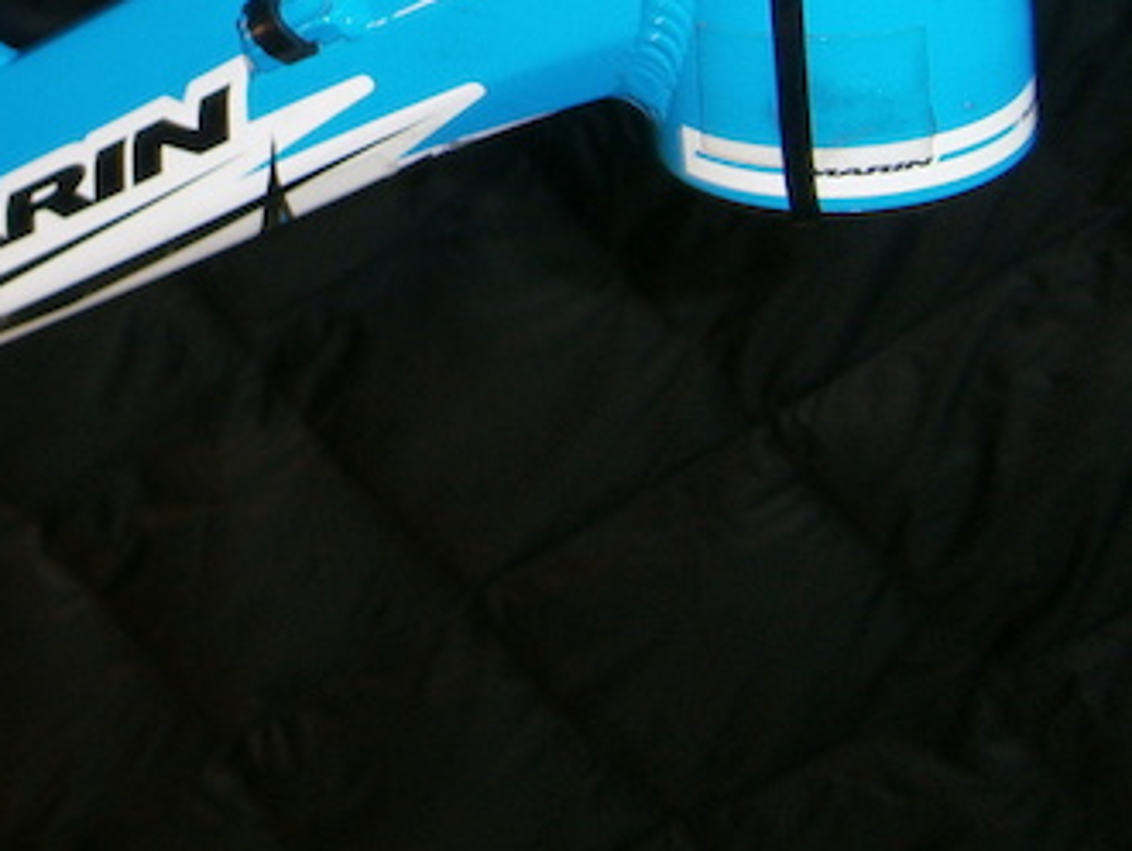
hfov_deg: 28.4
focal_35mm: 63
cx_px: -62
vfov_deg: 22.0
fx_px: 2062
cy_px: -86
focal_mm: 4.7
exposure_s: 1/30
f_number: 2.8
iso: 125
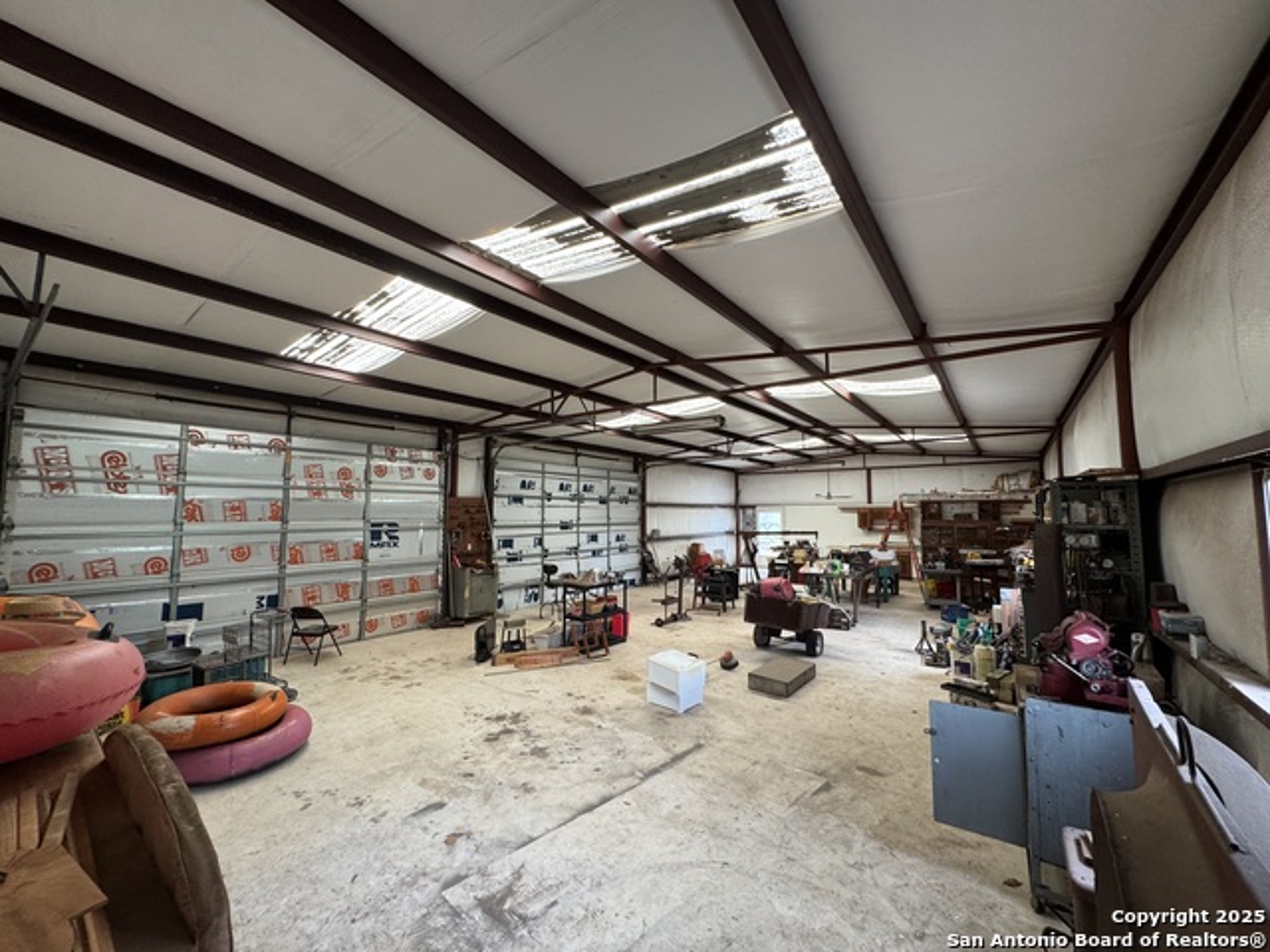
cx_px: 635
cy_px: 476
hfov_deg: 102.1
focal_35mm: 14
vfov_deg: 85.7
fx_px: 514
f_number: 2.2
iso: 200
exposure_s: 1/99
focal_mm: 2.22
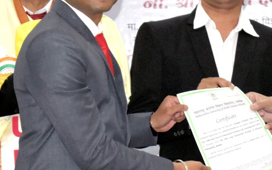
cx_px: 220
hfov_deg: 12.0
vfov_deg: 7.5
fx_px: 1290
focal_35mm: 174
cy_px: 72
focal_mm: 52
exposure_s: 1/200
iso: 3600
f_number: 5.6
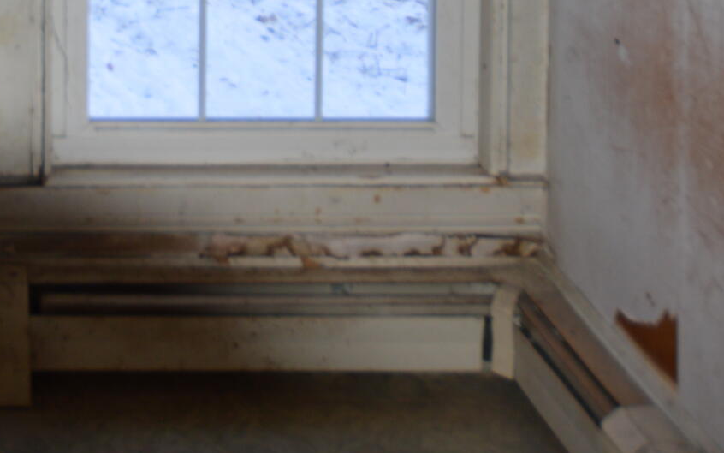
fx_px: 1283
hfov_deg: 28.3
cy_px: -367
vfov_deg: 16.6
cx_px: -99
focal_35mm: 65
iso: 100
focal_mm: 12
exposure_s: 1/60
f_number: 3.5
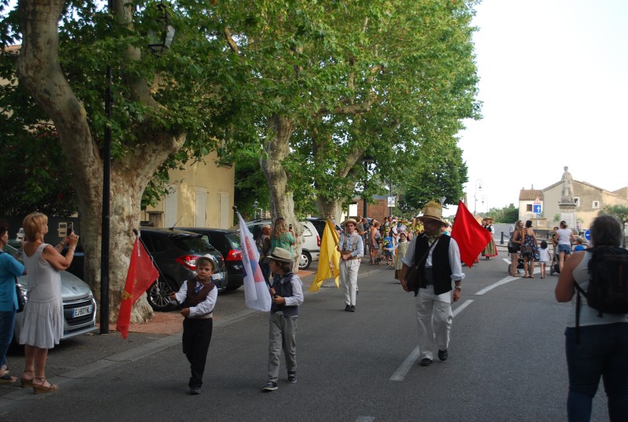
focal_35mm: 42
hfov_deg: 46.3
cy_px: 211
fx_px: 734
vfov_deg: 32.0
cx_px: 314
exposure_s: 1/100
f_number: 5
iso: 200
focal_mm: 28
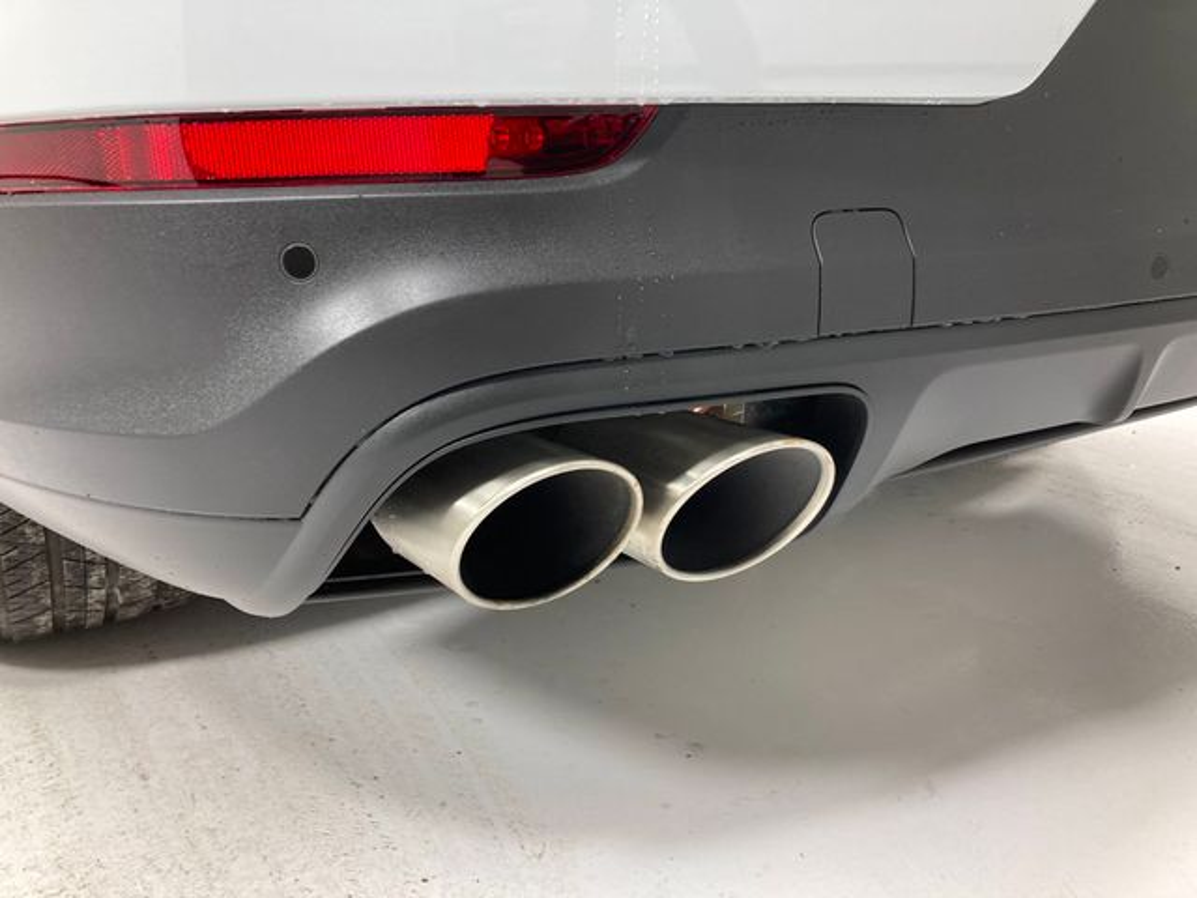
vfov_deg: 49.7
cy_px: 449
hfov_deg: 63.4
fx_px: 968
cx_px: 598
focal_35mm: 28
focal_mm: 3.99
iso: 50
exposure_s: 1/120
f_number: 1.8
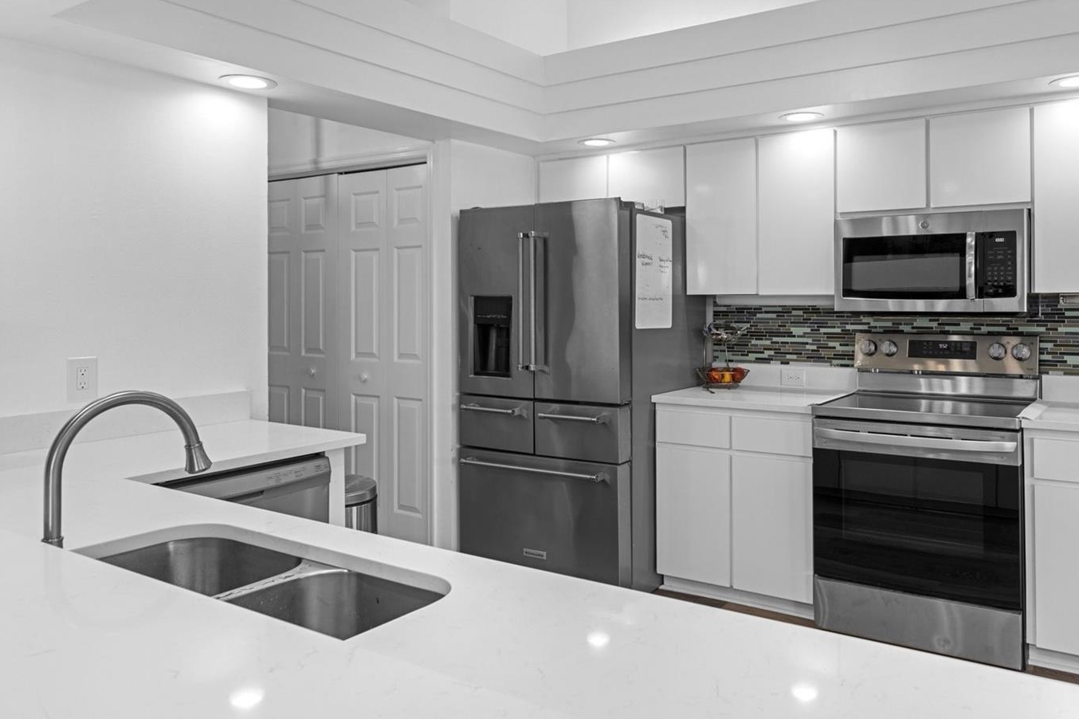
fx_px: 797
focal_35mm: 27
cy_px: 315
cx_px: 630
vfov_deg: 48.4
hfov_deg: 67.7
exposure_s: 1/10
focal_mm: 15
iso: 320
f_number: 8
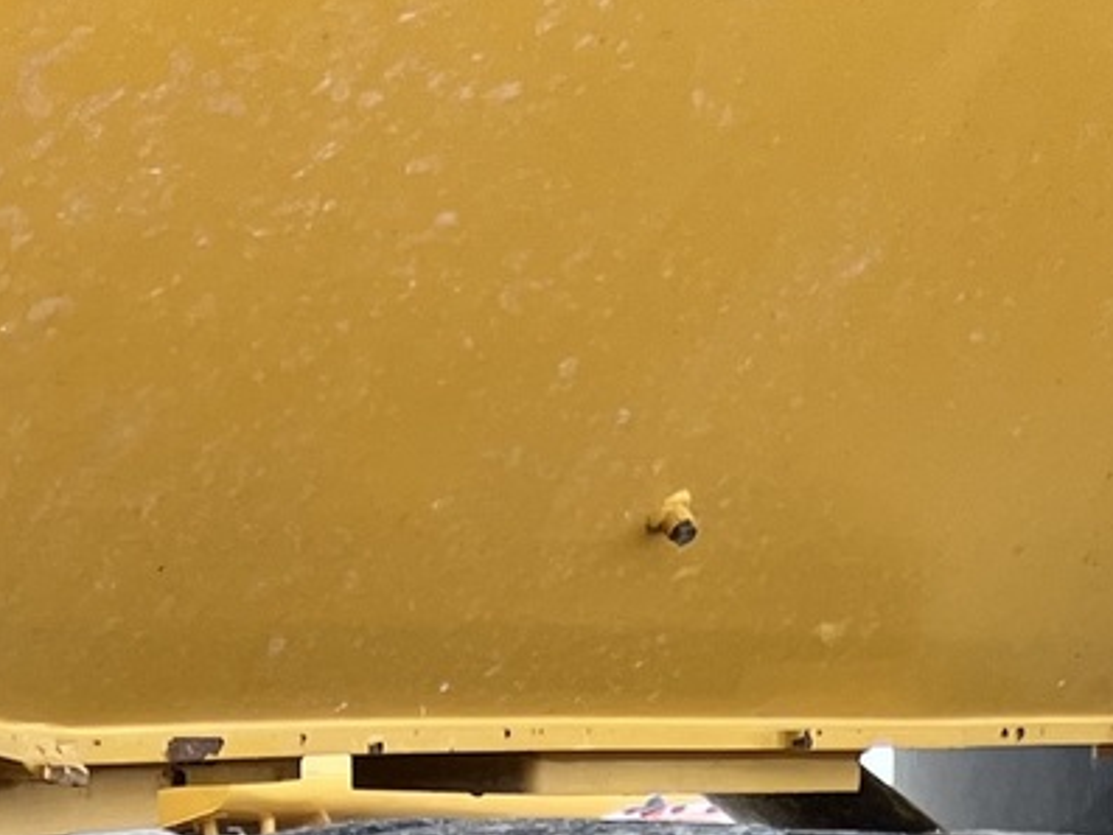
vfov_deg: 9.7
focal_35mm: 132
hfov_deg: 14.9
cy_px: 2102
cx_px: 684
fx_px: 4245
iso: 50
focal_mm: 5.7
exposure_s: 1/924
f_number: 1.5
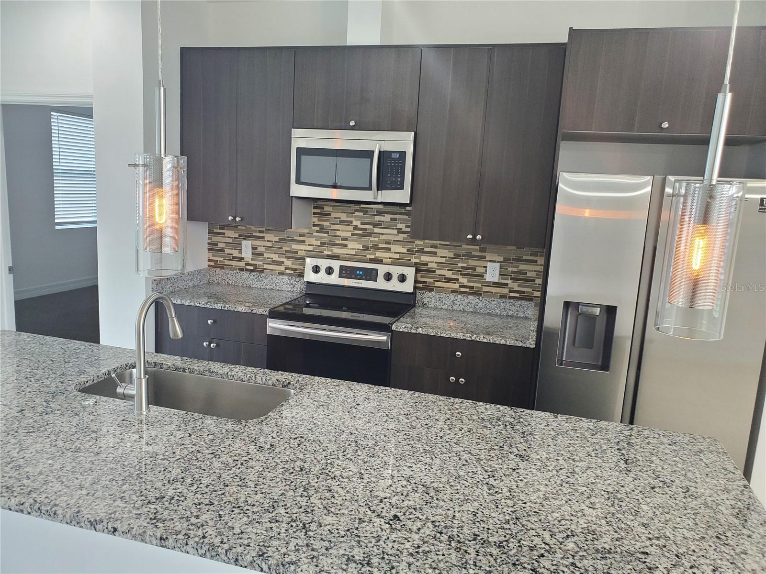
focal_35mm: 26
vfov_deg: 53.1
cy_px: 287
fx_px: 575
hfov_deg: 67.3
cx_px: 383
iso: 250
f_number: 2.4
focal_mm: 4.3
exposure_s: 1/60
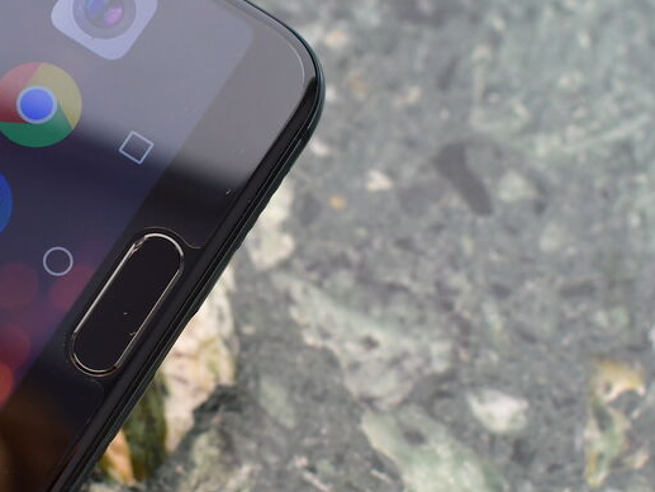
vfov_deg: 16.2
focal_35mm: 91
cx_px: 144
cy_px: 271
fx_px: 1722
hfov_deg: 21.3
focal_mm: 34
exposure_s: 1/320
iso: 400
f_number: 9
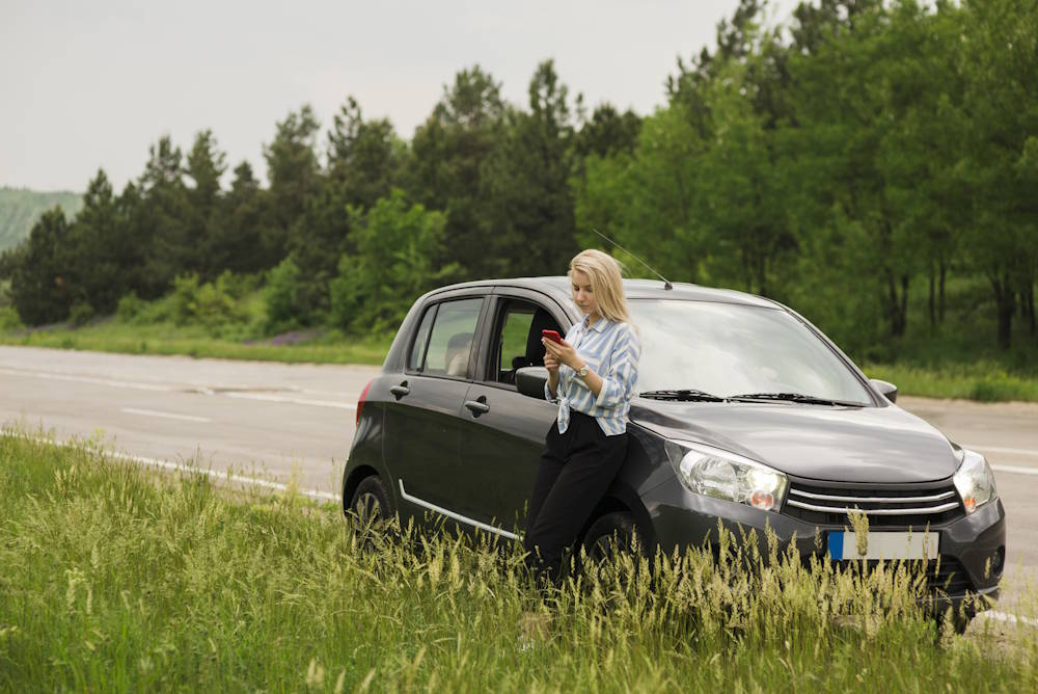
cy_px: 347
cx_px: 519
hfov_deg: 23.9
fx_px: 2452
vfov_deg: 16.1
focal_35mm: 85
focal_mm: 85
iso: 320
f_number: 2.8
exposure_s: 1/250
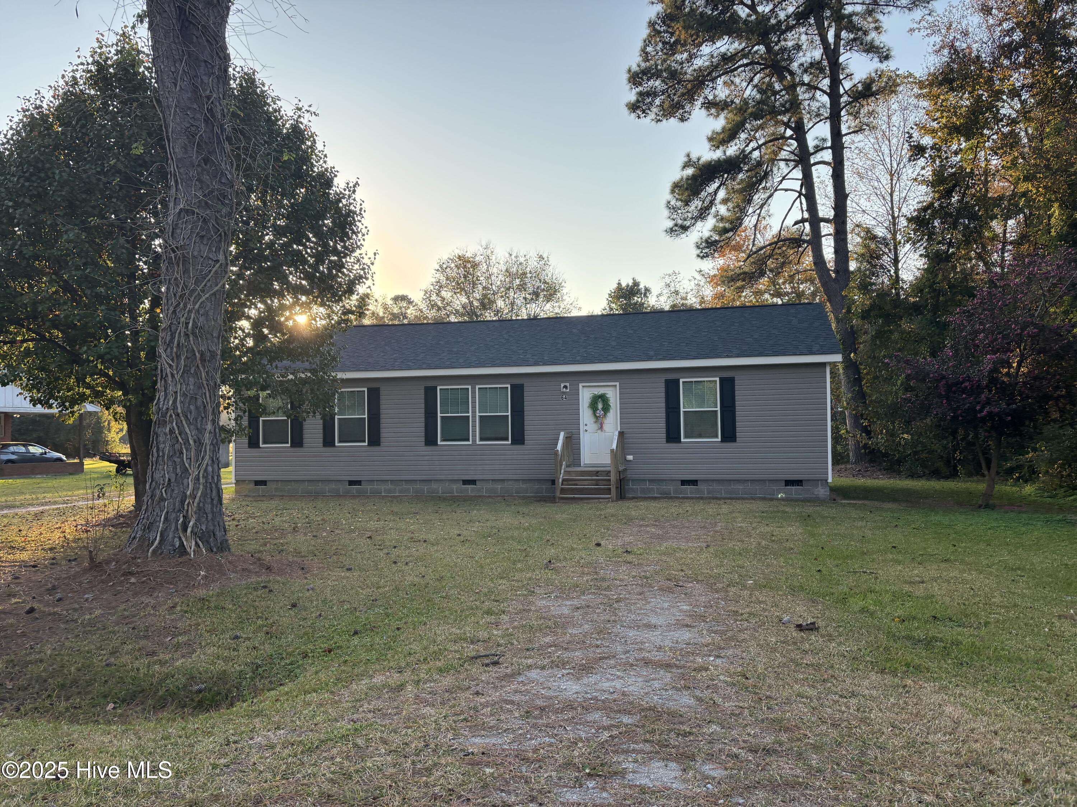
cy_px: 404
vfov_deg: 53.1
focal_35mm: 26
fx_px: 809
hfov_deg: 67.3
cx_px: 538
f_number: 1.6
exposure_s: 1/732
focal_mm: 5.96
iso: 50
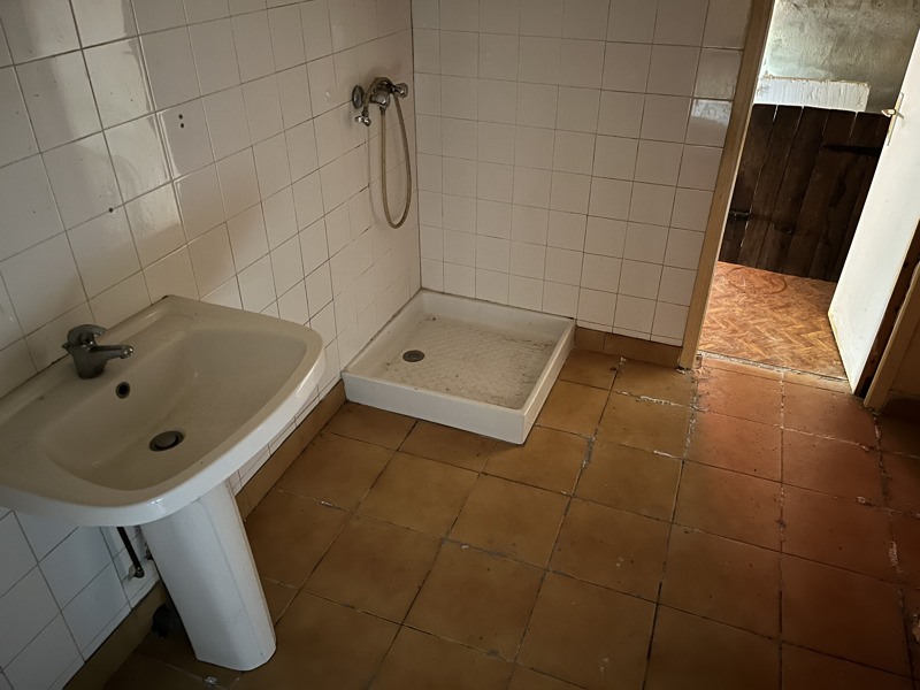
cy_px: 345
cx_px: 460
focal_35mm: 26
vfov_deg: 53.1
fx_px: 691
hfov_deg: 67.3
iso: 800
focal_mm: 5.1
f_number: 1.6
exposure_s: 1/9
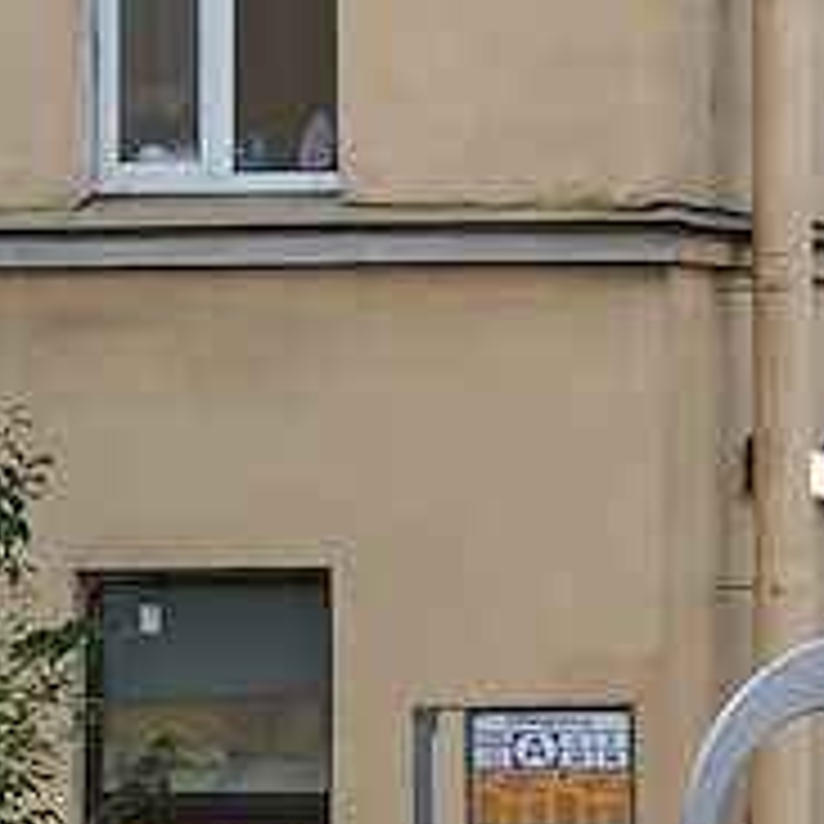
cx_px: 1752
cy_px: 482
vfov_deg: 3.1
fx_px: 15444
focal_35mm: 573
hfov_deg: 3.0
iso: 1600
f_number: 5.6
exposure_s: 1/200
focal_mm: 55
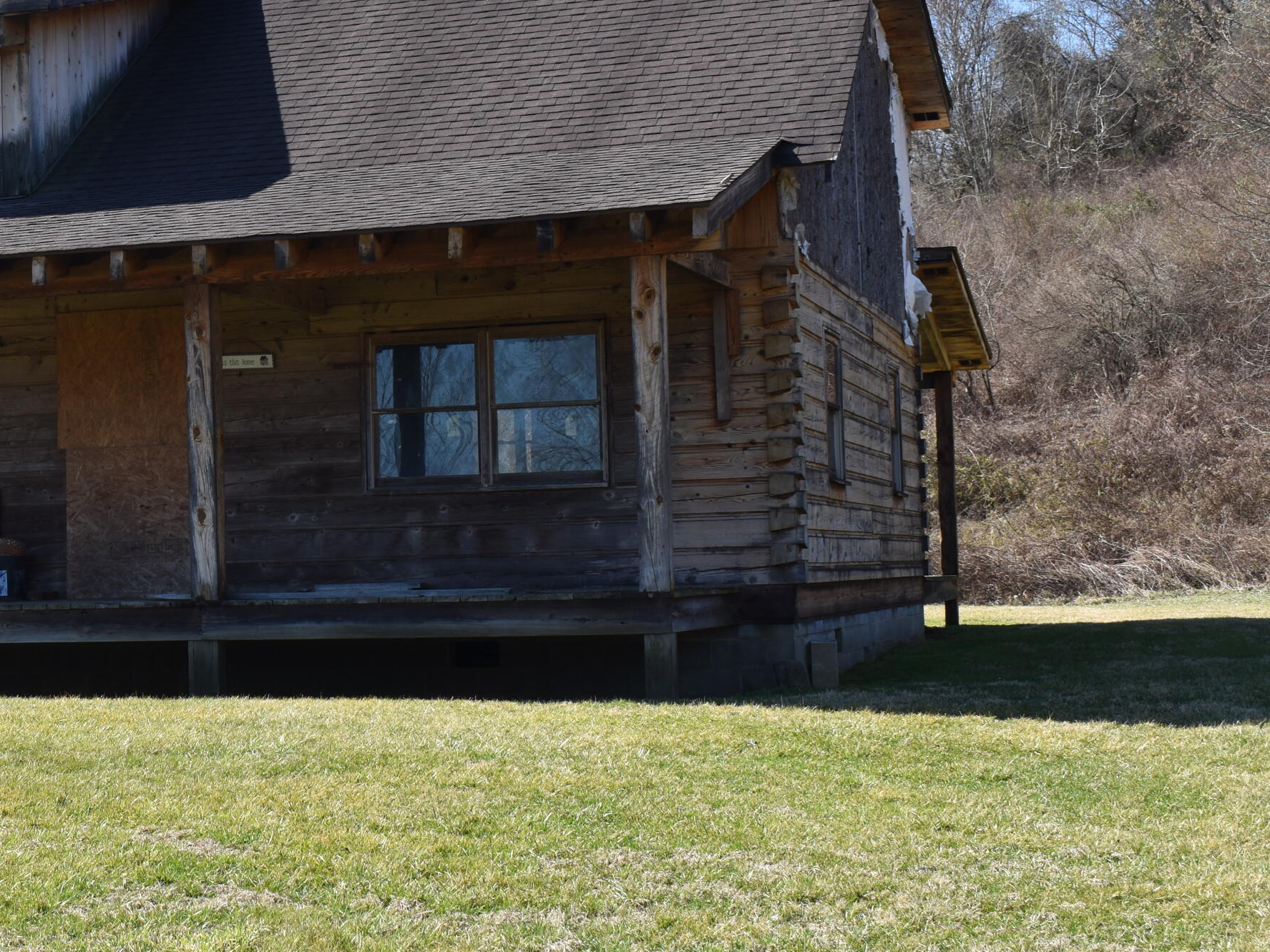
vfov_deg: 22.3
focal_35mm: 66
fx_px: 2414
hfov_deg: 29.0
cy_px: 445
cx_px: 298
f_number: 7.1
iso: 100
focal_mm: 27
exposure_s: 1/200
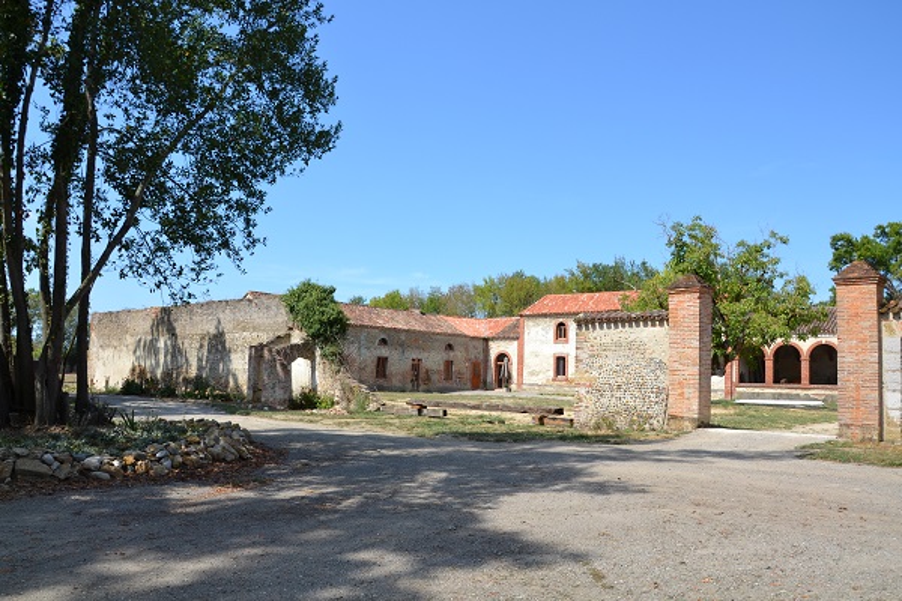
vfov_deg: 47.9
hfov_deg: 67.4
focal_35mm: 27
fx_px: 676
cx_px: 451
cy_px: 300
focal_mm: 18
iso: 100
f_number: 8
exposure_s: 1/250
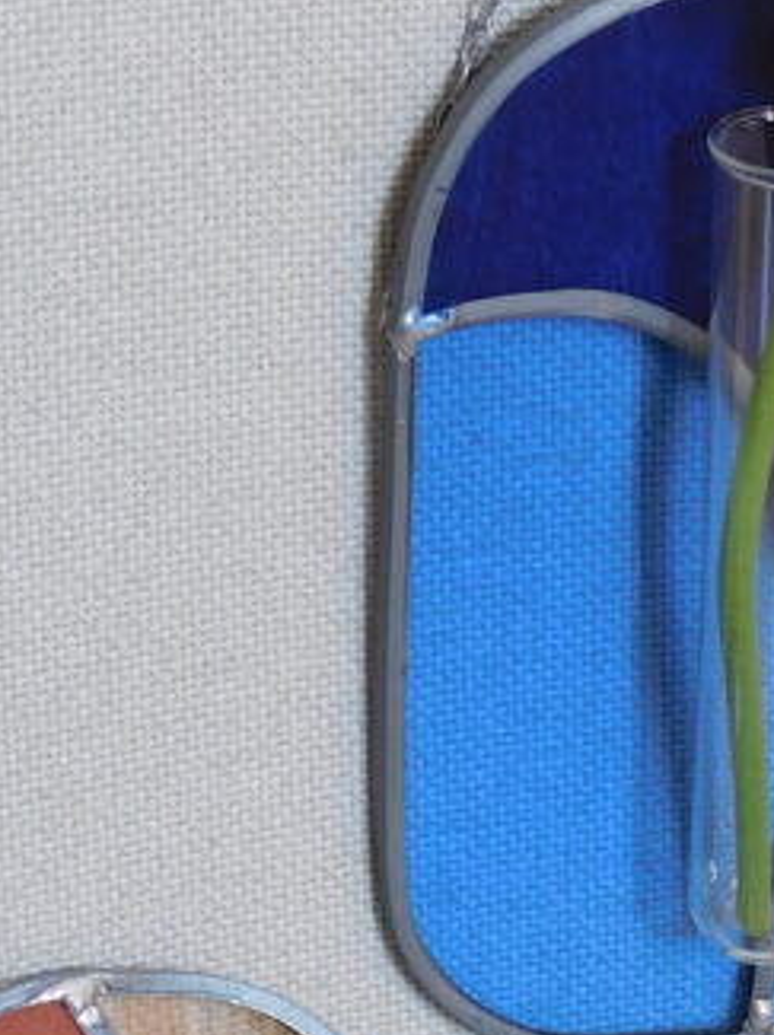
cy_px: 1210
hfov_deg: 6.6
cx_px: 838
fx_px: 6691
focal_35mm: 224
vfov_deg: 8.8
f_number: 4.3
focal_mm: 12.6
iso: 200
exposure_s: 1/30
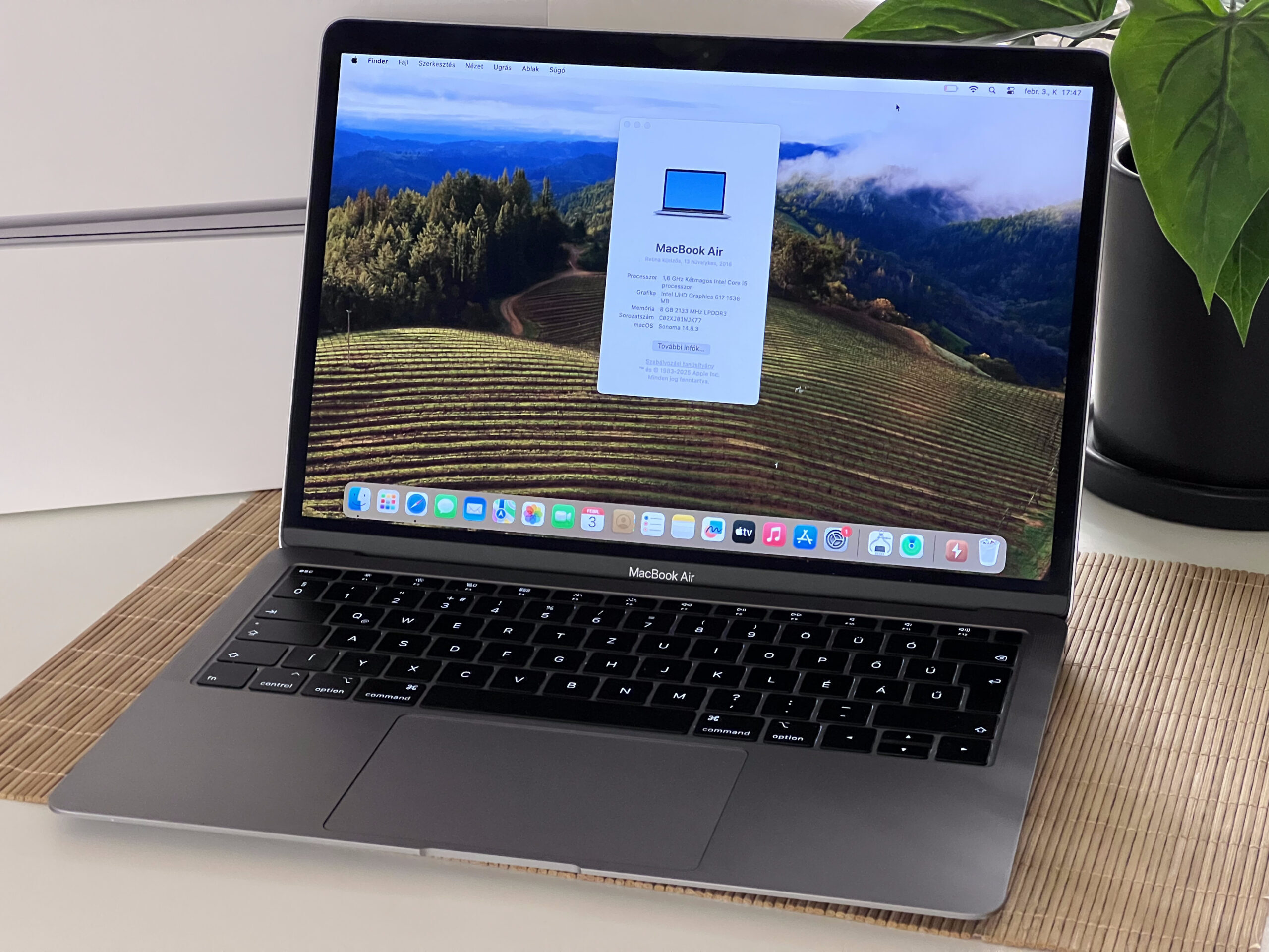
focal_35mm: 77
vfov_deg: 19.1
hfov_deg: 25.3
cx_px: 634
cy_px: 476
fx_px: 2823
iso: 640
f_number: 2.8
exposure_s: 1/60
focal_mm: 9
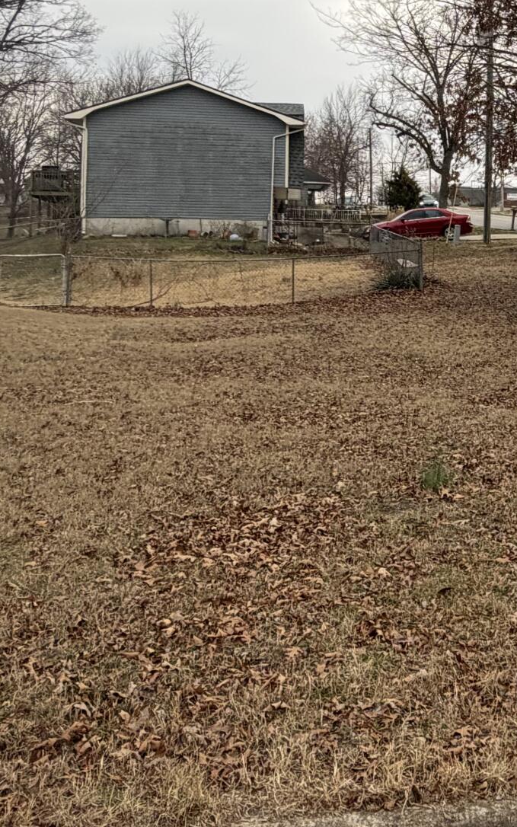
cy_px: 209
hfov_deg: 30.1
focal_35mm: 41
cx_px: 448
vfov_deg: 46.5
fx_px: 924
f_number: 2.2
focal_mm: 2.22
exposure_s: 1/121
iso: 80
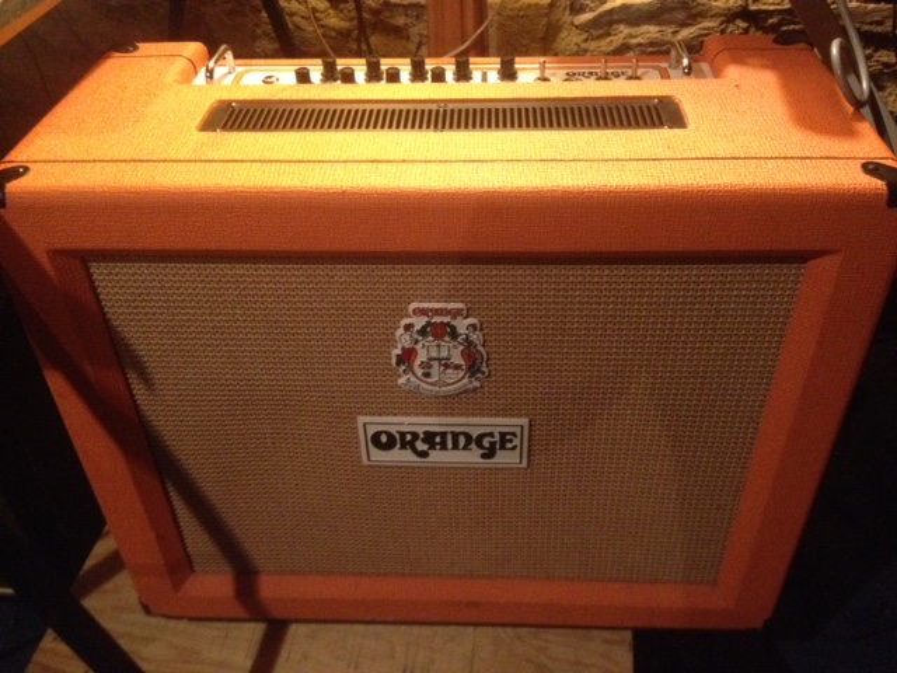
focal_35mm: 35
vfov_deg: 40.7
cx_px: 448
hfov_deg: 52.6
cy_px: 336
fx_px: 907
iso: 500
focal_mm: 4.28
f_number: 2.4
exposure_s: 1/15
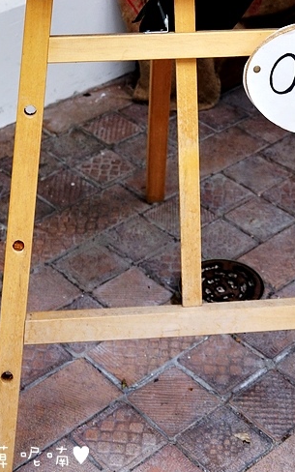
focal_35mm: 77
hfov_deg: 16.9
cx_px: 157
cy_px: 6
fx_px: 990
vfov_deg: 25.5
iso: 400
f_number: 4
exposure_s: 1/60
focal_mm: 24
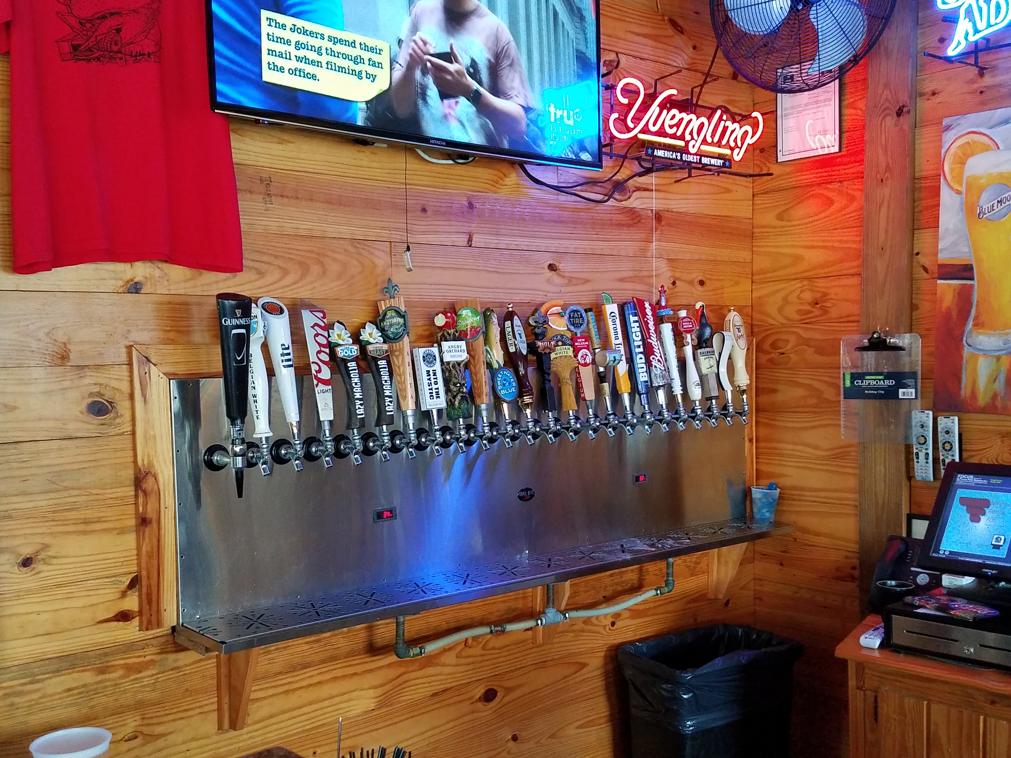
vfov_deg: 53.1
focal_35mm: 26
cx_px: 506
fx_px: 759
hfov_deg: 67.3
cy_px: 379
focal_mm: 4.2
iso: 200
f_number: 1.7
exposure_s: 1/60
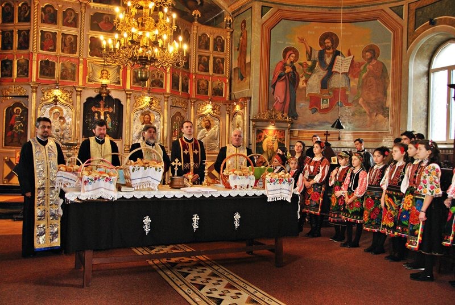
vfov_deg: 40.1
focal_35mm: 33
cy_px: 152
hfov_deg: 57.2
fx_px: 418
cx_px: 228
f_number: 3.8
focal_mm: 22
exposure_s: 1/25
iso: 200
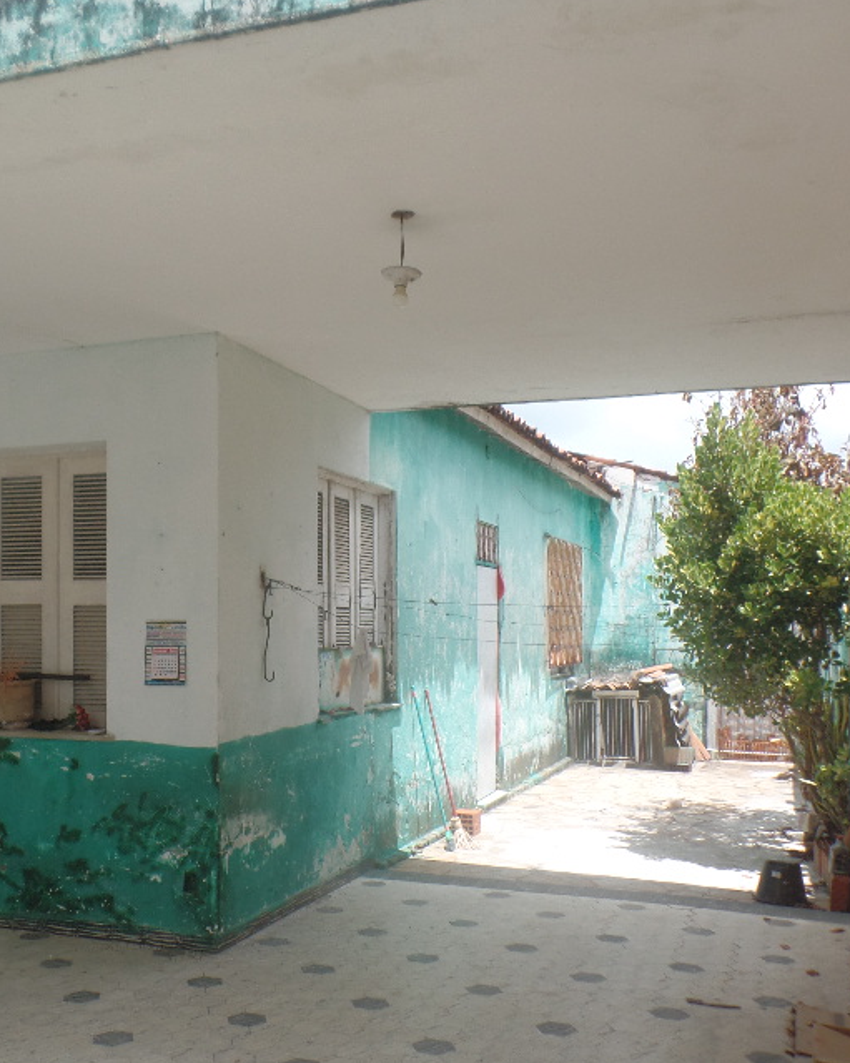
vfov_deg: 50.1
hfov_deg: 40.8
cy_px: 619
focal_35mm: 36
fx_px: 1132
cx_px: 313
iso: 80
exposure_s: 1/750
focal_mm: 4.1
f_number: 3.5
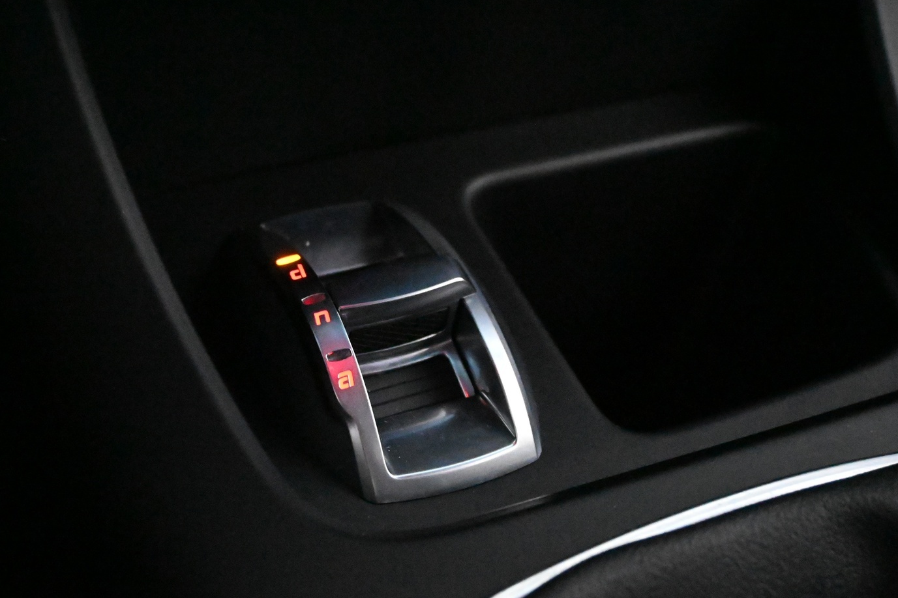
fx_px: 1497
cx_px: 377
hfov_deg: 33.3
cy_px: 340
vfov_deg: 22.6
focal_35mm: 60
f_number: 5
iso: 22800
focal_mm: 34
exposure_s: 1/50
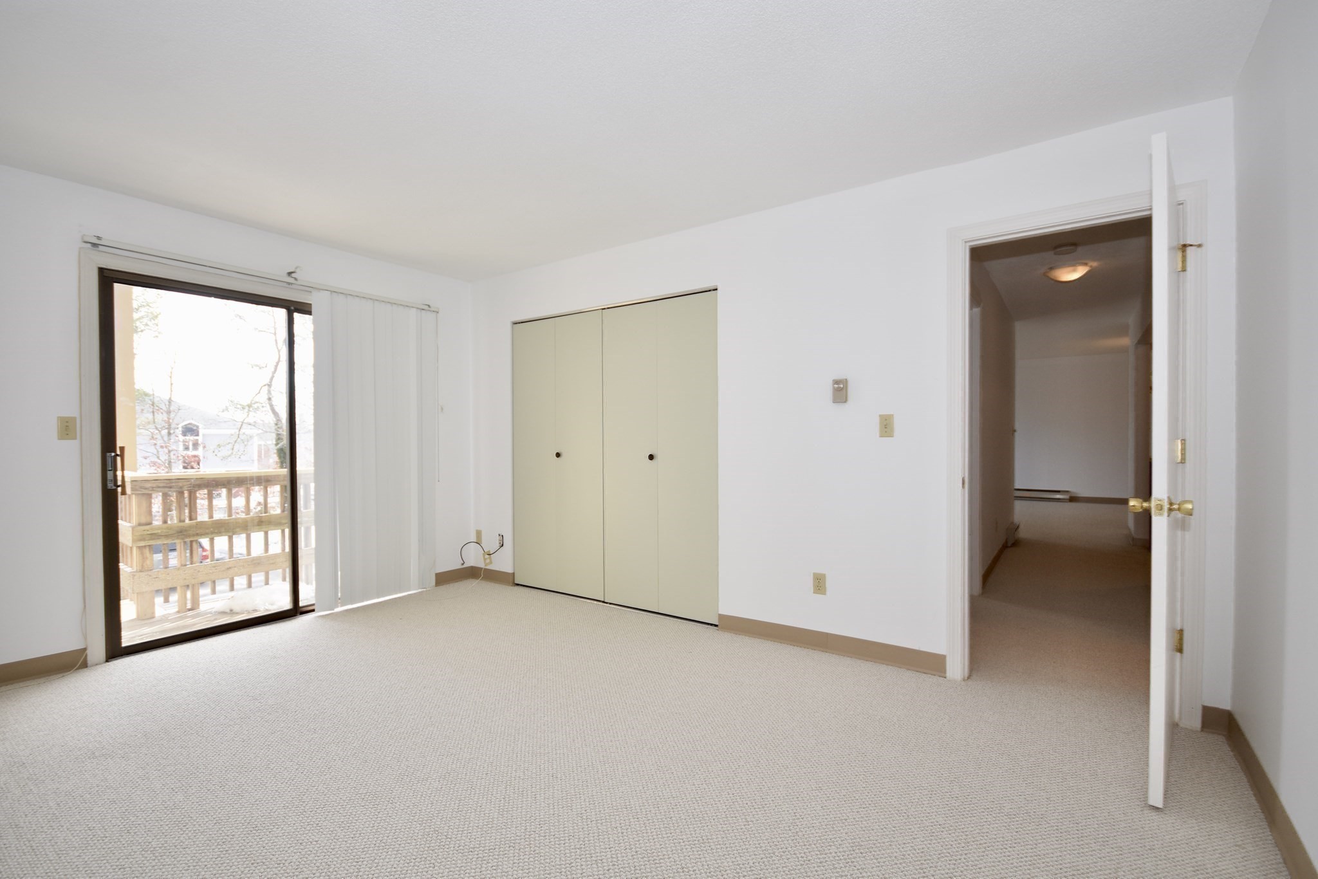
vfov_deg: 77.3
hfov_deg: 100.4
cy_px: 440
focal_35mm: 15
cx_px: 659
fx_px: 549
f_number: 5
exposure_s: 1/100
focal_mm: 10
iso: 200
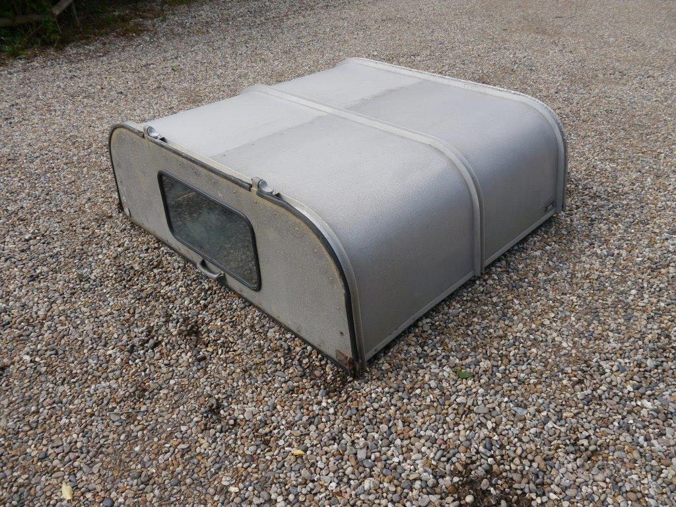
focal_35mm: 28
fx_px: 547
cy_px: 254
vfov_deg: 49.7
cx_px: 338
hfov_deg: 63.4
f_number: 5.6
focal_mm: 14
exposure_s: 1/320
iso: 160
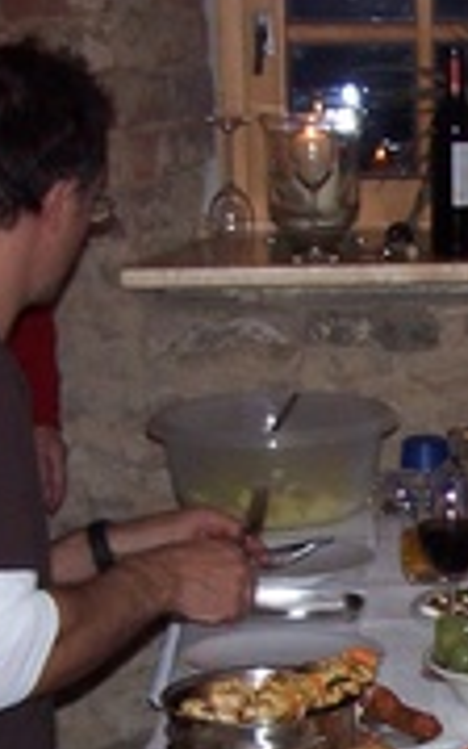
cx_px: 652
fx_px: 2753
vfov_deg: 15.3
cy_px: 661
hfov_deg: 9.5
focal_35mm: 135
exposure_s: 1/60
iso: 140
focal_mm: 6.3
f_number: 2.8
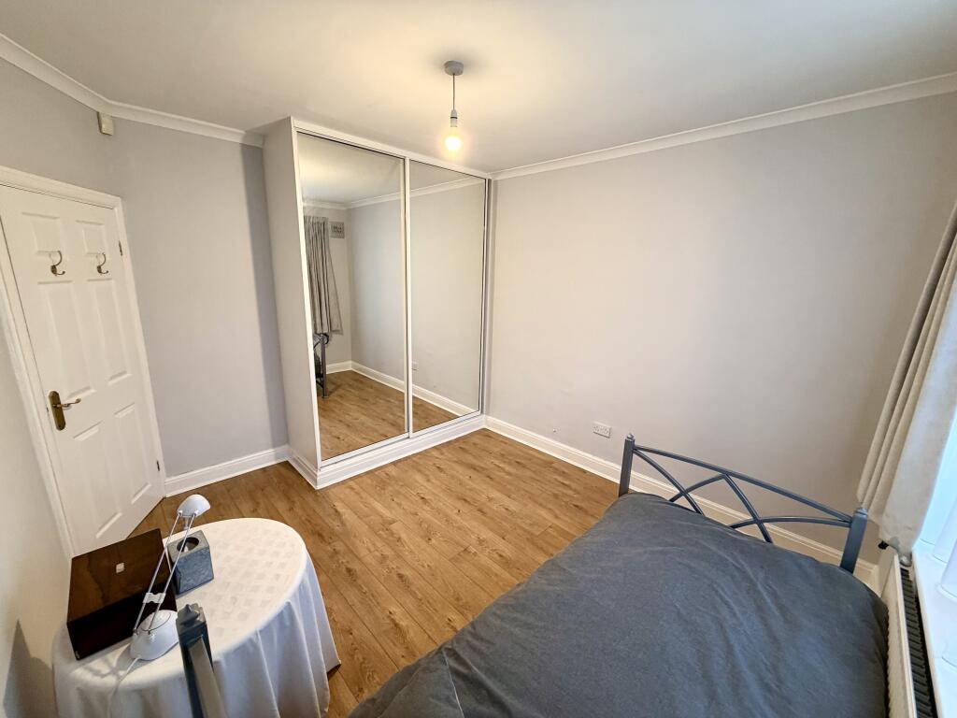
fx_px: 387
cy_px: 359
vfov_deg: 85.7
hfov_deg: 102.1
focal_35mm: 14
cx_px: 478
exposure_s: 1/50
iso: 200
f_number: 2.2
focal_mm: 2.22
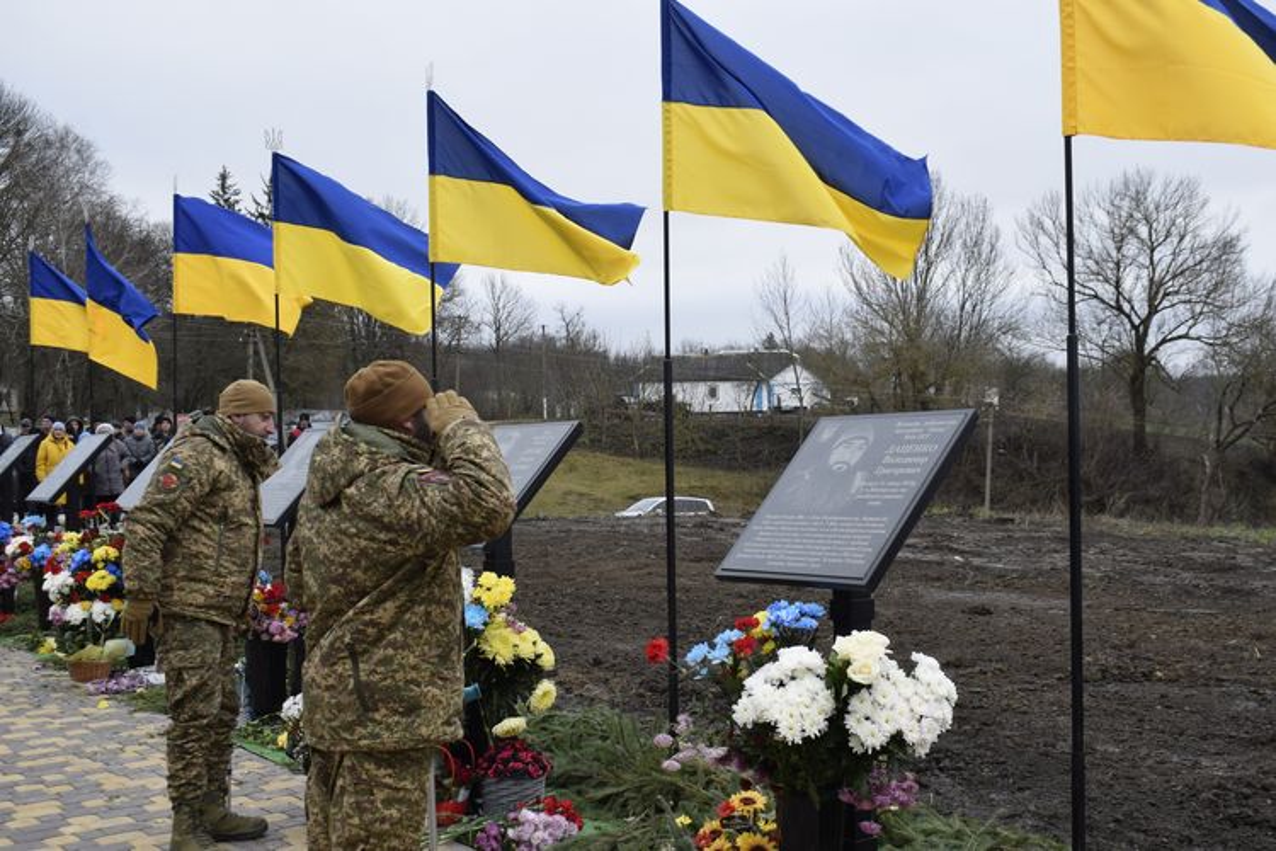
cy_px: 426
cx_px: 638
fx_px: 1276
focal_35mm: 36
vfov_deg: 36.9
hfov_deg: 53.1
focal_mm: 24
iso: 400
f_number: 7.1
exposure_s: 1/200
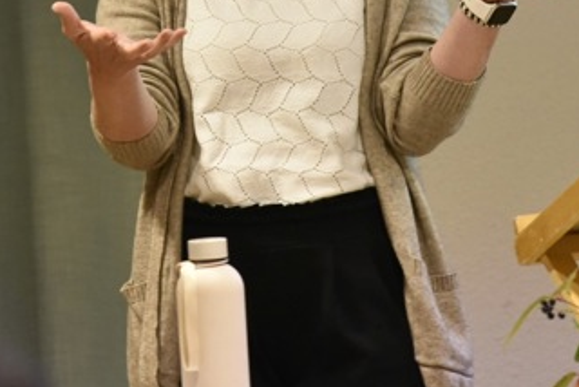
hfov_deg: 6.4
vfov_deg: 4.3
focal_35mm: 322
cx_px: 166
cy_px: -70
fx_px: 5183
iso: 5000
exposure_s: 1/160
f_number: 4
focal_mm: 120
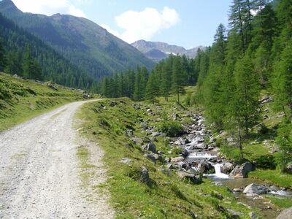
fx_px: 295
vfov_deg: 40.7
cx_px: 146
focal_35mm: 35
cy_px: 110
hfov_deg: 52.6
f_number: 5.6
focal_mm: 5.8
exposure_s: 1/200
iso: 80
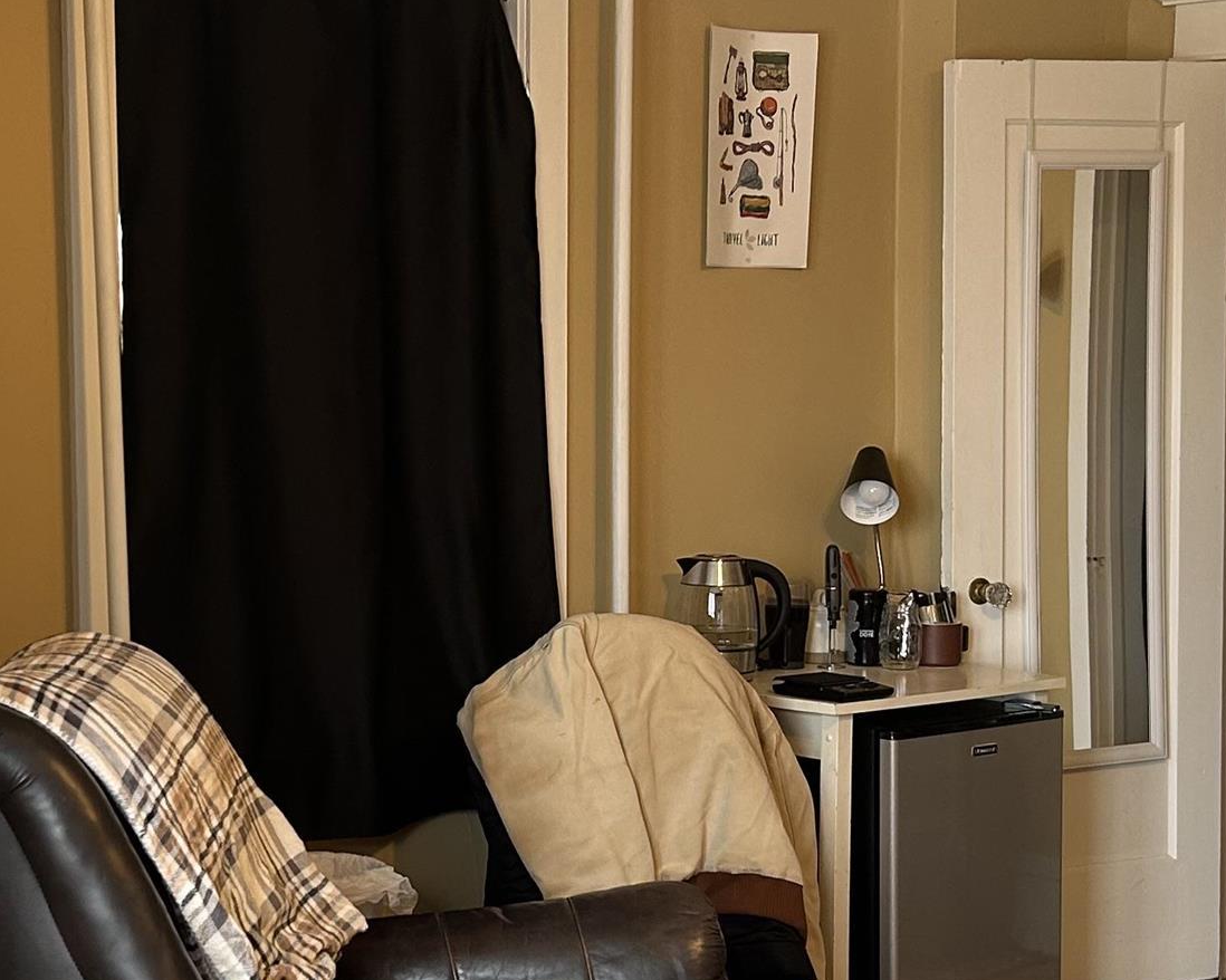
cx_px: 392
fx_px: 2576
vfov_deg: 21.5
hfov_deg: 26.6
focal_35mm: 71
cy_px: 603
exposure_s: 1/60
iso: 80
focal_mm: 5.7
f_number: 1.5
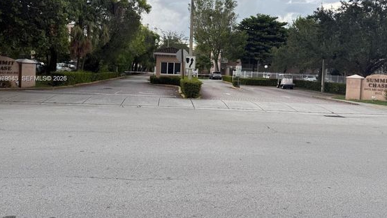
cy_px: 79
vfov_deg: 41.2
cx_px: 194
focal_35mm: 28
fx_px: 287
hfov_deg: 67.9
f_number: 1.78
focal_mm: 6.76
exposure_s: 1/979
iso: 100
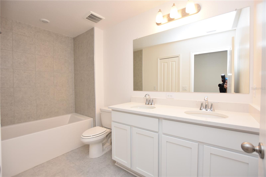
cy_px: 88
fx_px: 111
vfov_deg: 77.3
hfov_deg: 100.4
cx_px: 133
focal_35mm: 15
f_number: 4
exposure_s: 1/60
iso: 220
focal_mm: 10
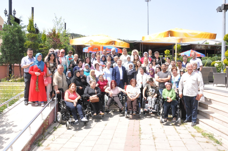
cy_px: 76
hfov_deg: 67.4
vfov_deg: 47.8
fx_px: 171
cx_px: 114
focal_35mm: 27
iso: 2000
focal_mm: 18
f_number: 22
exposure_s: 1/200
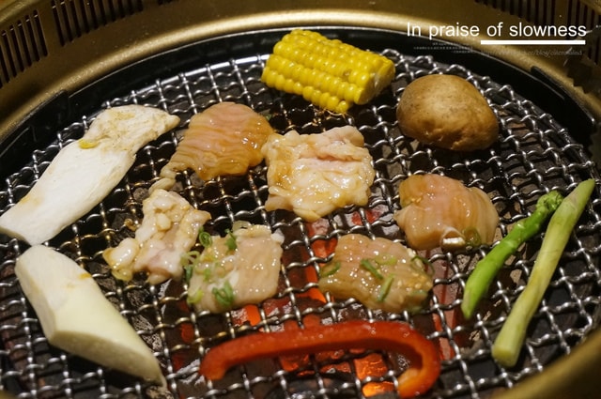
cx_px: 300
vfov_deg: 18.1
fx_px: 1250
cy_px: 200
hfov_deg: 27.0
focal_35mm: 75
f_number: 5.6
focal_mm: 50
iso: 3200
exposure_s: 1/25
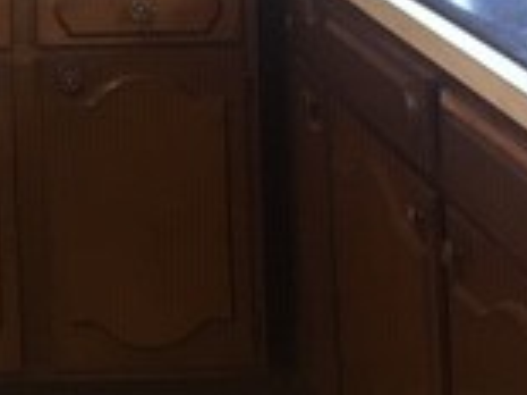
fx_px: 1825
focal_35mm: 120
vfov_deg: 11.8
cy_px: -204
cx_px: -139
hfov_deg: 15.7
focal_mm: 4.15
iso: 50
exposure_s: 1/4
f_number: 2.2
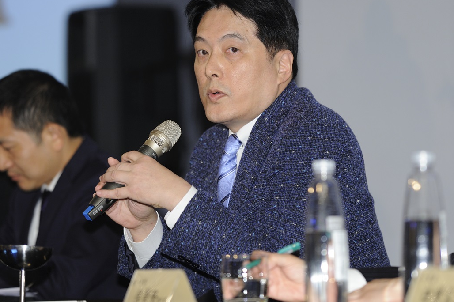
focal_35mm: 249
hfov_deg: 8.3
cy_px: 136
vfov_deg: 5.5
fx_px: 3138
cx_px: 224
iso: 1000
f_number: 4.5
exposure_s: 1/60
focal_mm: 200
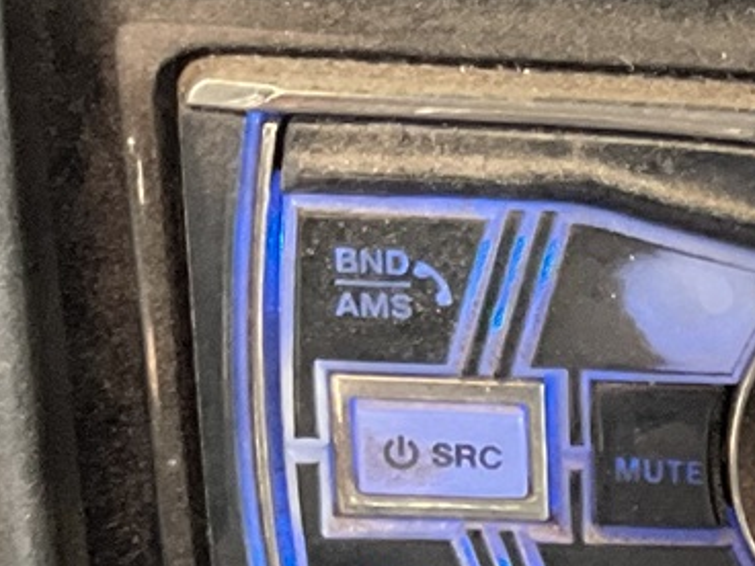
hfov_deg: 12.3
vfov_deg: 9.5
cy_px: 1257
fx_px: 3119
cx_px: 1496
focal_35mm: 143
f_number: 1.8
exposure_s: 1/60
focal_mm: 3
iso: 100
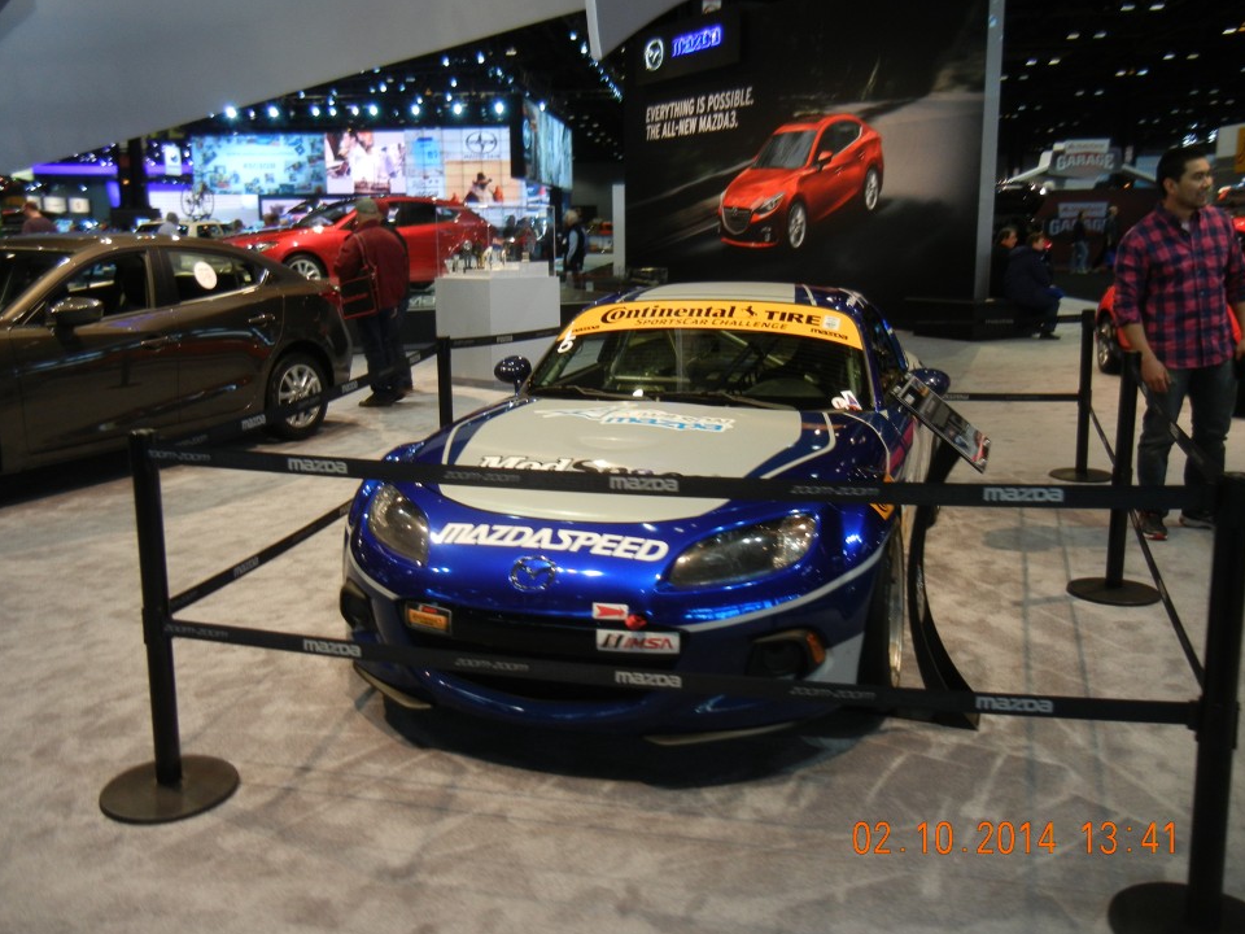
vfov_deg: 44.1
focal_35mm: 32
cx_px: 597
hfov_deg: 56.8
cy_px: 444
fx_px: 1151
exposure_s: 1/59.1
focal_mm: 5.4
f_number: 3.5
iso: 246
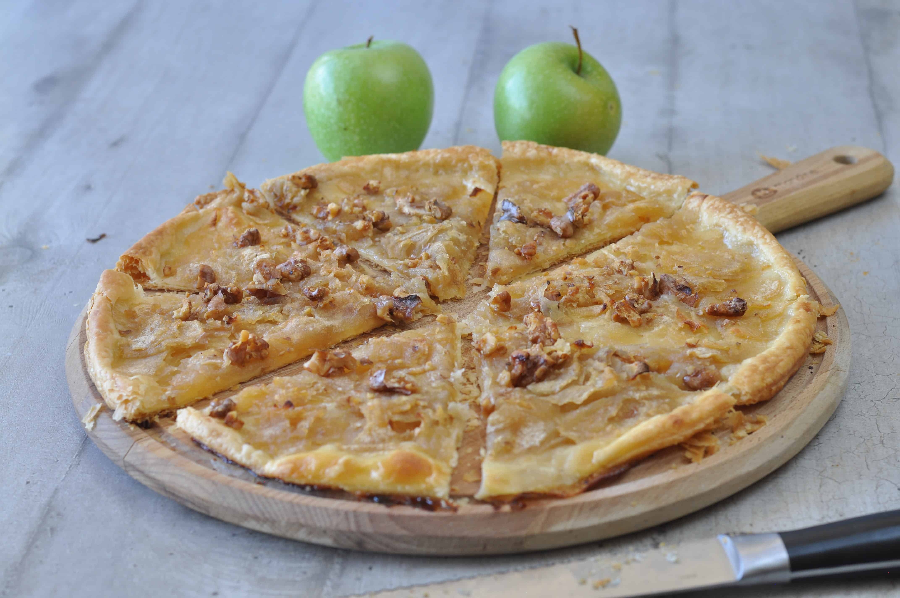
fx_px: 1873
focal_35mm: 75
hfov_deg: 27.0
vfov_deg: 18.1
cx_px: 450
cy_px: 299
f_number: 5
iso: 320
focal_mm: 50
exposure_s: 1/100
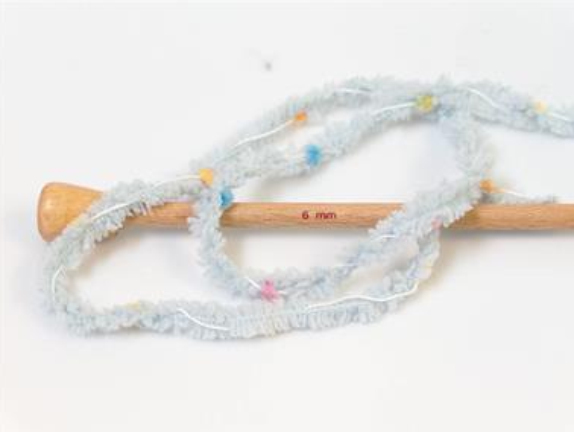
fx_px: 1477
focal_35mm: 89
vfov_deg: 16.6
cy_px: 227
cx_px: 298
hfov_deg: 22.0
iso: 200
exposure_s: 1/36.9
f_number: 2.9
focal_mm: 17.25
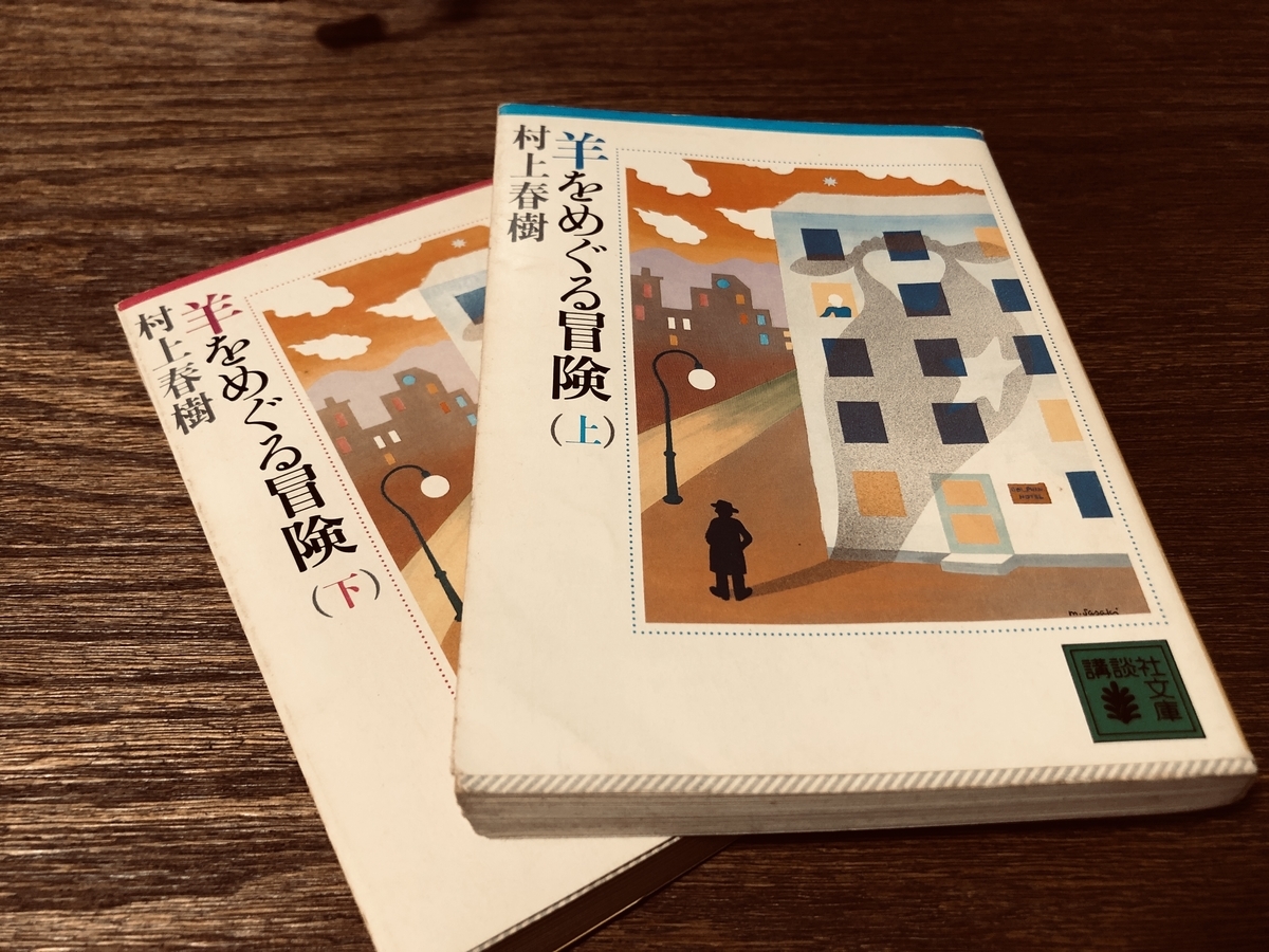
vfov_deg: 49.7
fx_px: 1026
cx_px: 634
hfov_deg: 63.4
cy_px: 476
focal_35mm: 28
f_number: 1.8
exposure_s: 1/17
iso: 64
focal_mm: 3.99
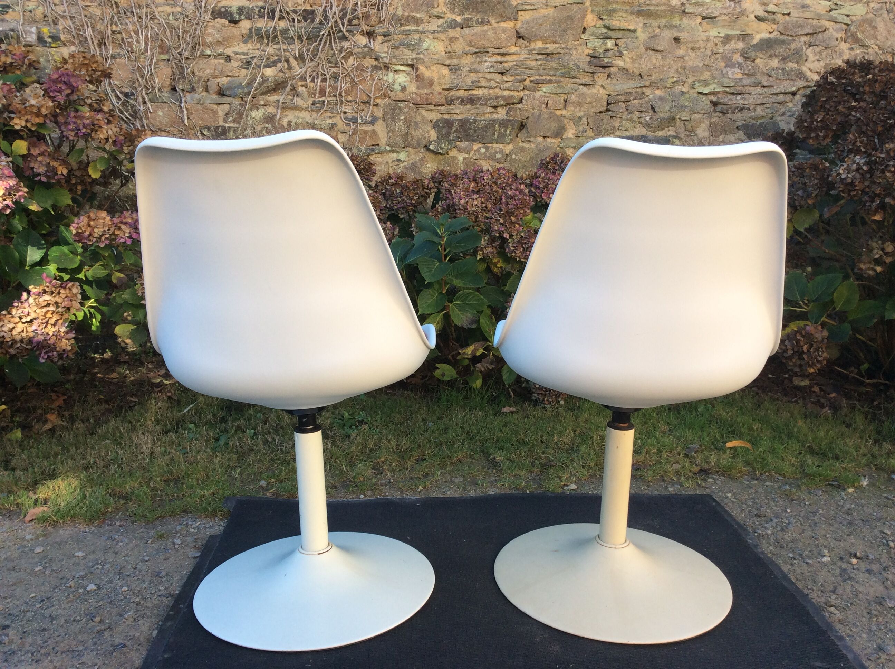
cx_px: 448
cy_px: 334
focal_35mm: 32
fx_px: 826
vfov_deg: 44.1
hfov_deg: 56.9
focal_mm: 3.3
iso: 32
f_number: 2.4
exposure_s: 1/191
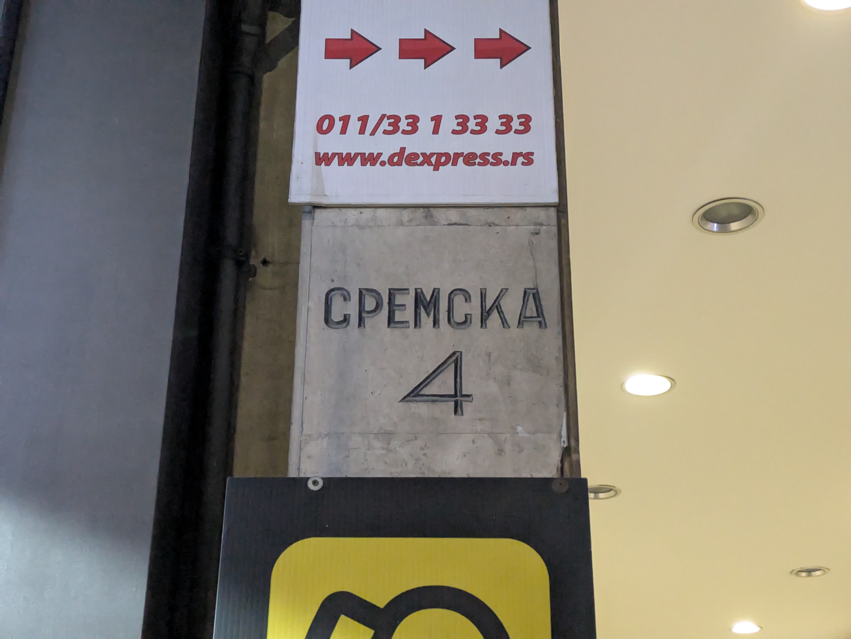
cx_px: 426
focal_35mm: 51
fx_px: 1254
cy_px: 320
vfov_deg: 28.6
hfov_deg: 37.5
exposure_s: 1/100
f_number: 1.89
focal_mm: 5.43
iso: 2647
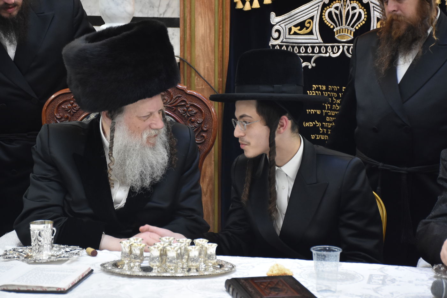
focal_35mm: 93
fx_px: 1155
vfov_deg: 14.7
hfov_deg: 21.9
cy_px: 149
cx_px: 224
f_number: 6.3
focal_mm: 62
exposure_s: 1/100
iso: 1600
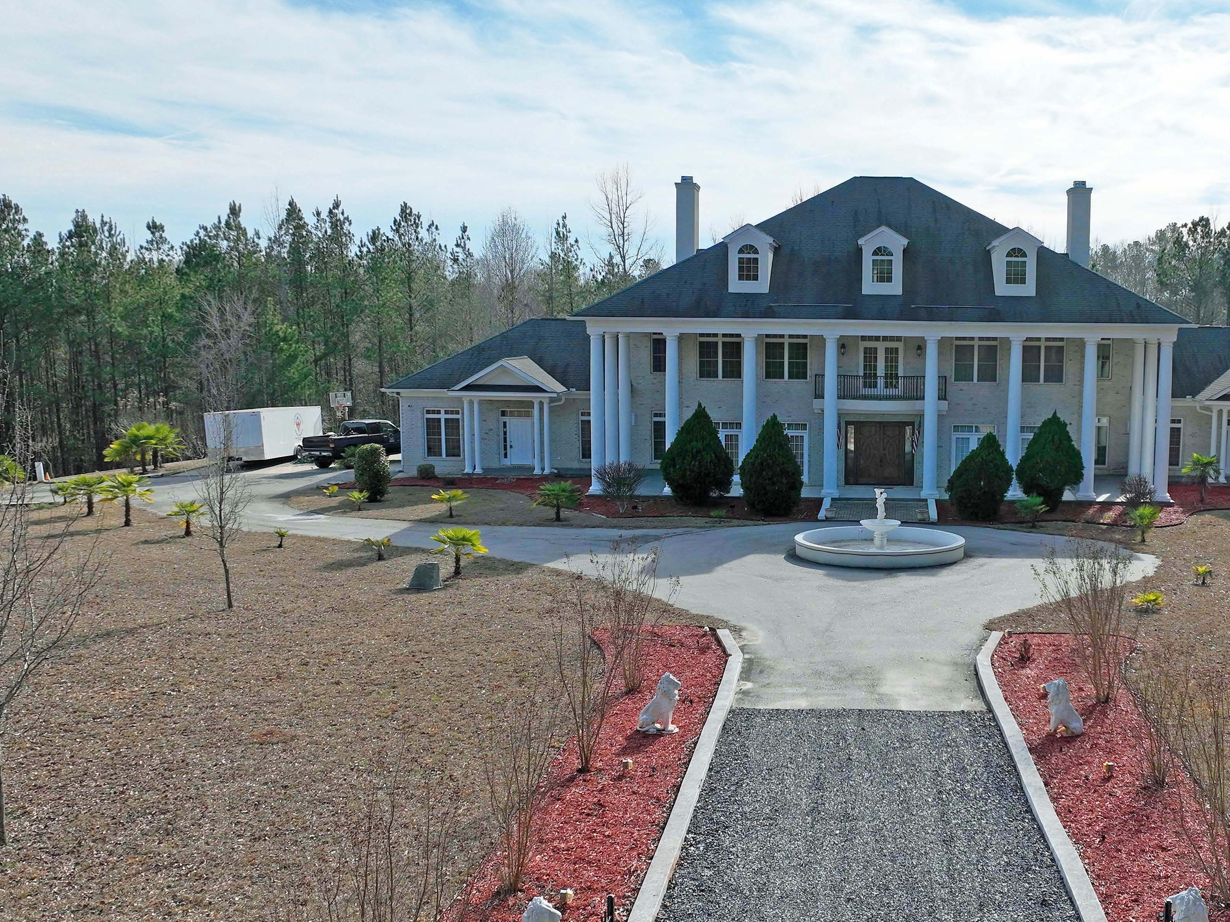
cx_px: 865
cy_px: 543
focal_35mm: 40
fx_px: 1421
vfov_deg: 35.8
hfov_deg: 45.7
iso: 320
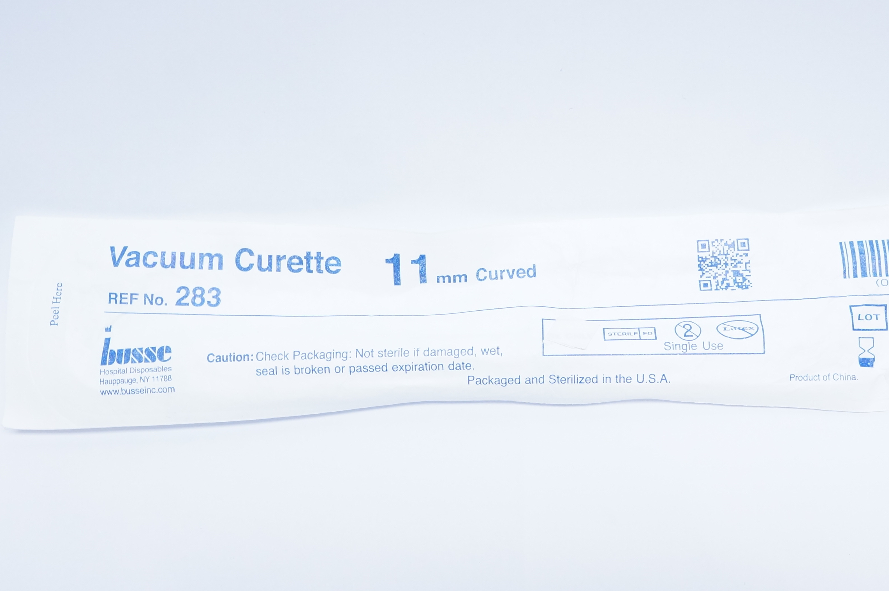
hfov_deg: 40.3
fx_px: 1203
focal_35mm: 49
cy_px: 306
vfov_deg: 27.6
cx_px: 558
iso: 800
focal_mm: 21
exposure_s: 1/40
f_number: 6.3
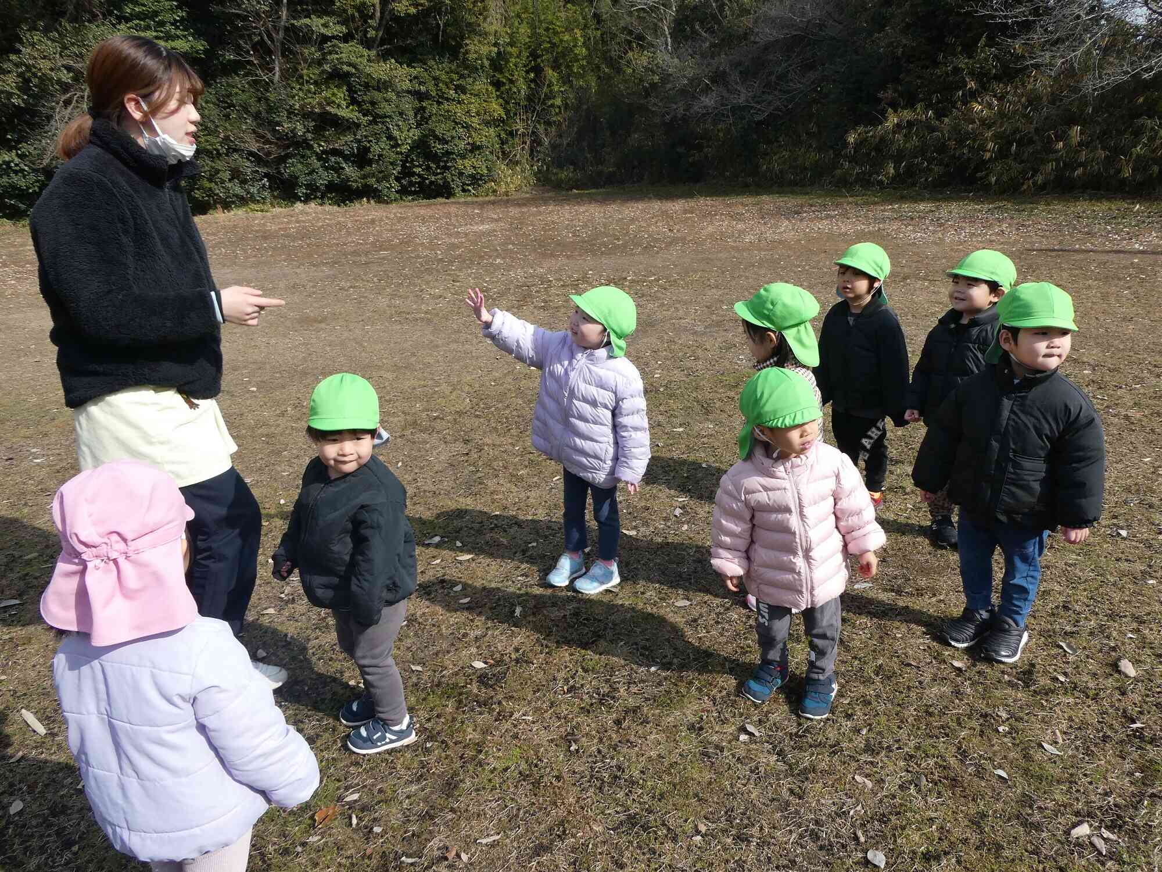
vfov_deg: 56.8
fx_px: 806
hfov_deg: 71.6
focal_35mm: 24
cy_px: 436
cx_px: 581
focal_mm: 4.3
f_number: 3.3
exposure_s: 1/800
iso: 80
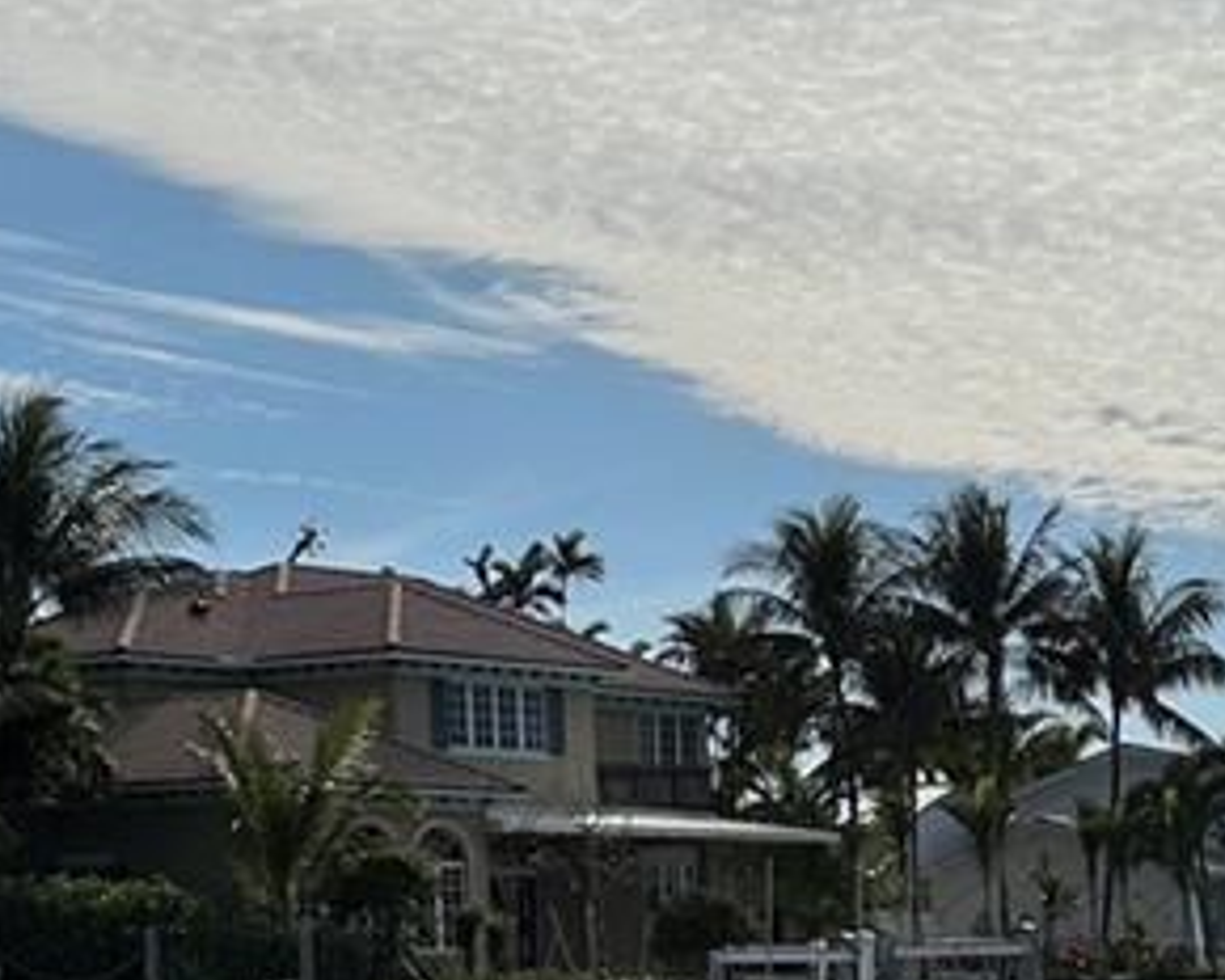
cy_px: 1271
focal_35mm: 97
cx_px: 1119
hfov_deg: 19.4
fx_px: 3517
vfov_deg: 15.1
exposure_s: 1/18519
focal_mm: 6.86
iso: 64
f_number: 1.78
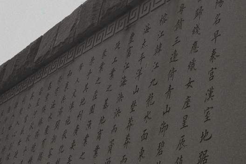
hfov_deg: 26.5
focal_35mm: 75
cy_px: 97
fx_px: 512
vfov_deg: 18.2
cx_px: 194
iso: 200
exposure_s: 1/800
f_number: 8
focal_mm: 22
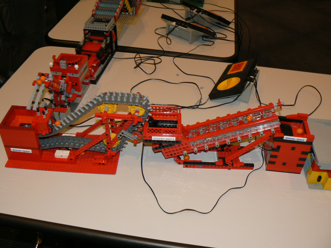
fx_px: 344
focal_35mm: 36
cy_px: 124
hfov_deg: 51.4
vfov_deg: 39.7
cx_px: 166
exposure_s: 1/25
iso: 100
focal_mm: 6
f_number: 2.8
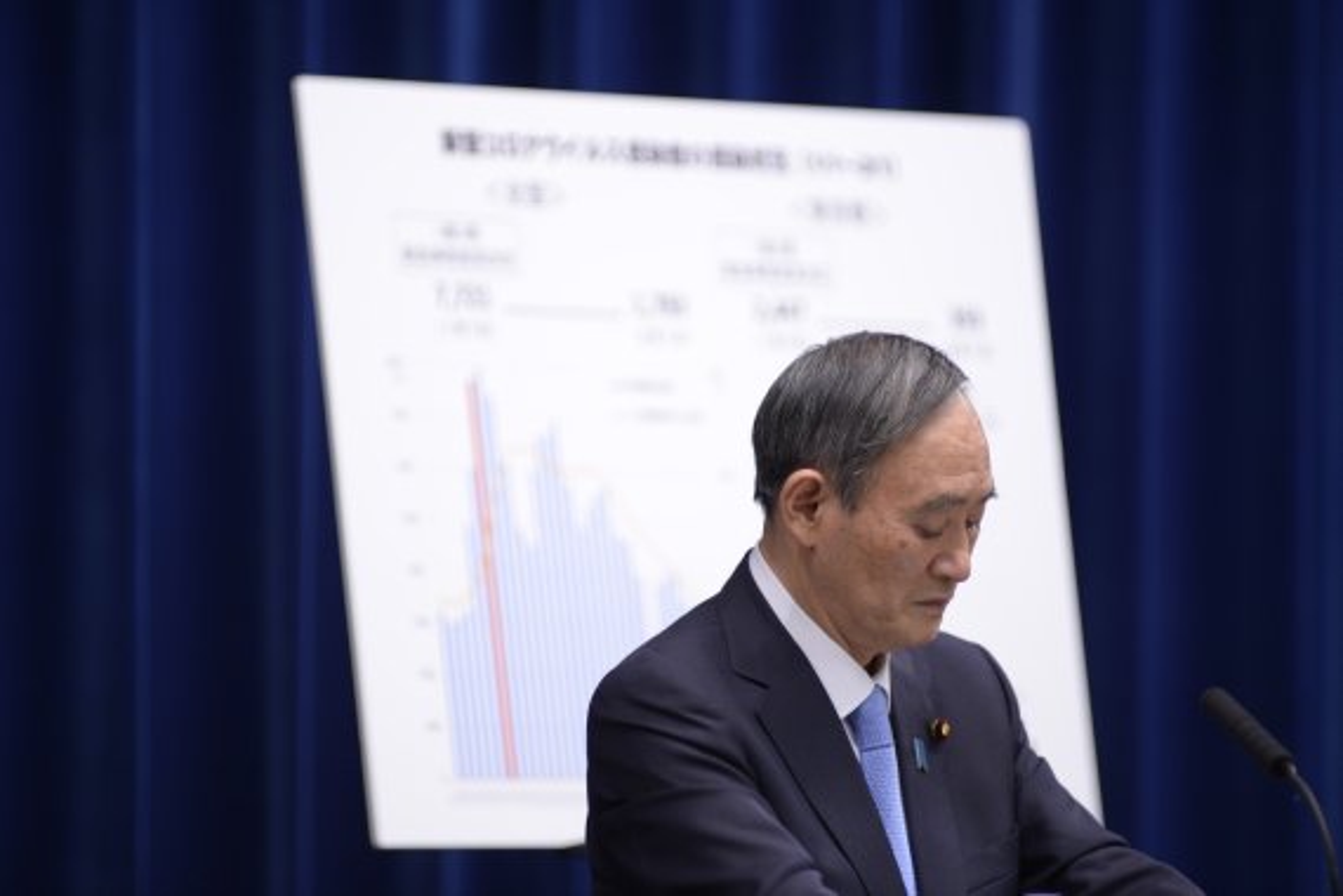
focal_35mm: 300
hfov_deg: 6.9
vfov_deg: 4.6
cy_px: 448
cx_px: 672
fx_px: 11191
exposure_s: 1/250
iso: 1600
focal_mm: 300
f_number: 4
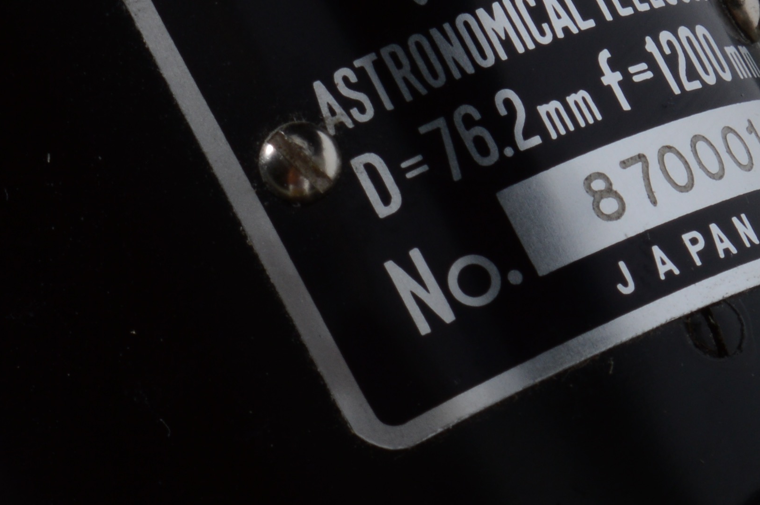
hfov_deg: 6.7
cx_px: 450
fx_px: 6472
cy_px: 8
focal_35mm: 307
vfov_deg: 4.5
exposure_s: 1/125
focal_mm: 55
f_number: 16
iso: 100
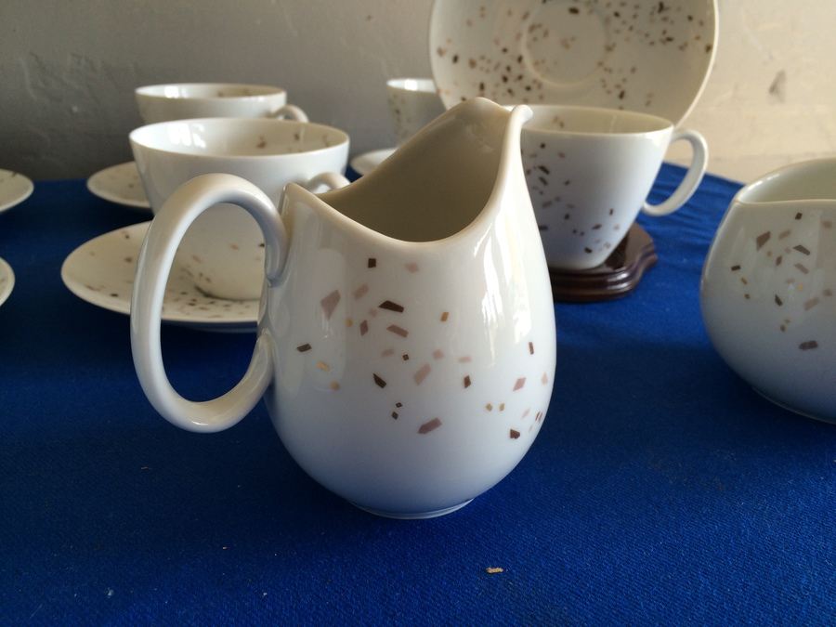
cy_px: 314
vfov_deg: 48.2
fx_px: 700
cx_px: 418
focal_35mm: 29
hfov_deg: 61.7
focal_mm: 4.15
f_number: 2.2
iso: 40
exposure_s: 1/60
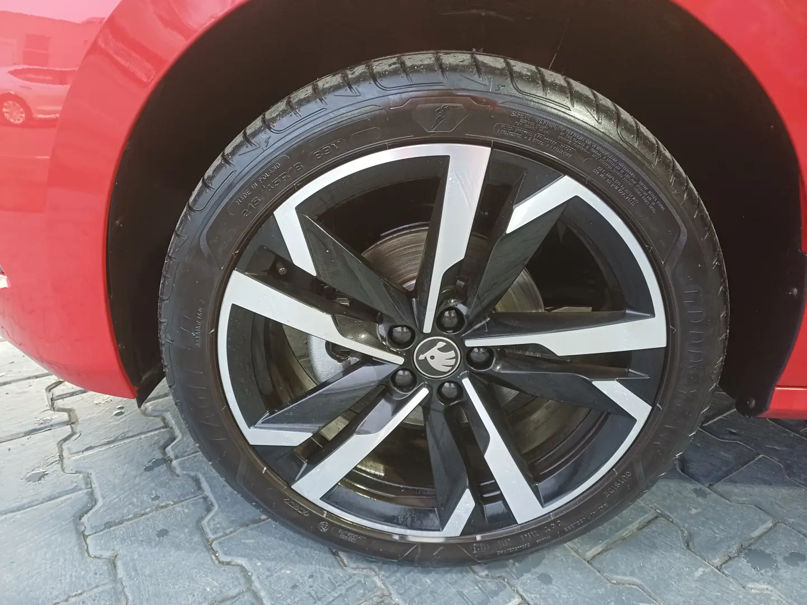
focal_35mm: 25
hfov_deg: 69.4
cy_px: 302
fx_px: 583
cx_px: 404
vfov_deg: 54.9
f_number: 1.8
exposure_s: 1/25
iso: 400
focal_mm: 4.65
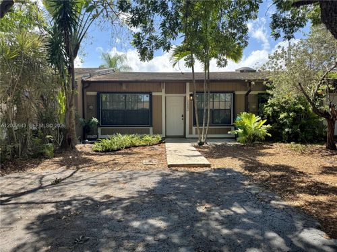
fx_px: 234
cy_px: 126
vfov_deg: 56.8
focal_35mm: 24
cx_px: 168
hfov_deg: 71.6
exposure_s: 1/1678
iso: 80
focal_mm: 6.76
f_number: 1.78
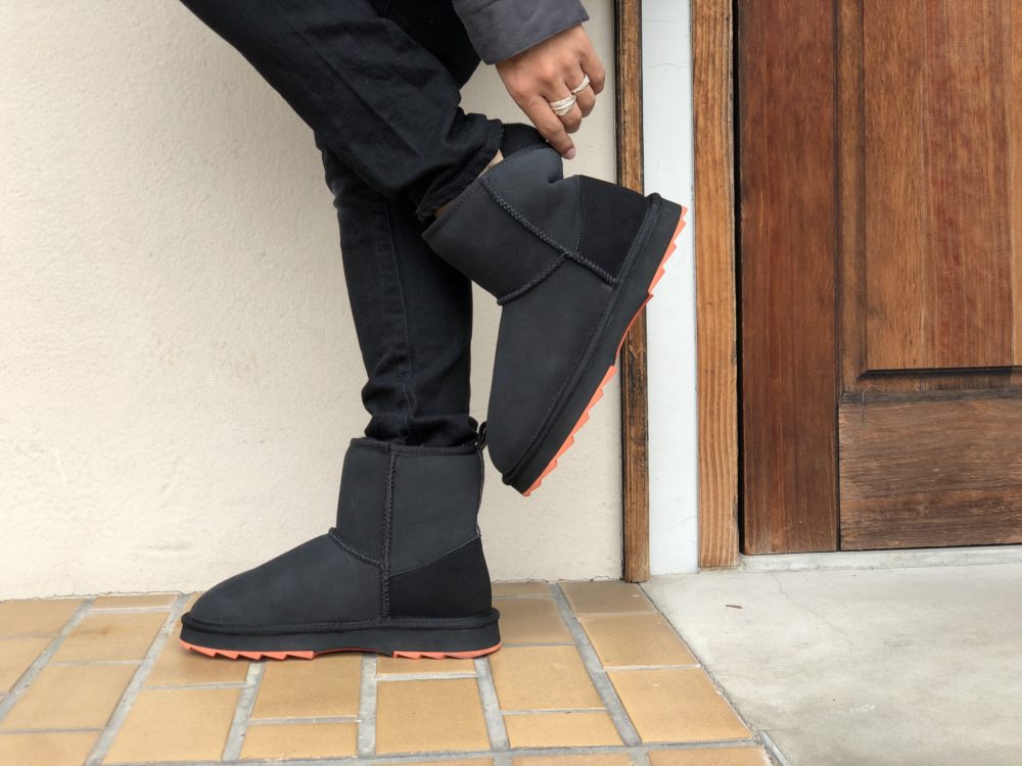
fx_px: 1535
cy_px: 383
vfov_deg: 28.0
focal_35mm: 52
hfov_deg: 36.8
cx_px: 511
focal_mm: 6
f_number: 2.4
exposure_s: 1/222
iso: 16
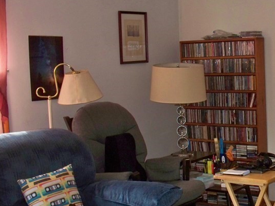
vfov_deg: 21.9
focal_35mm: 67
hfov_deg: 27.7
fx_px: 532
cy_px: 105
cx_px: 259
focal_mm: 7.54
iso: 200
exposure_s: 1/30
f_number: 2.8
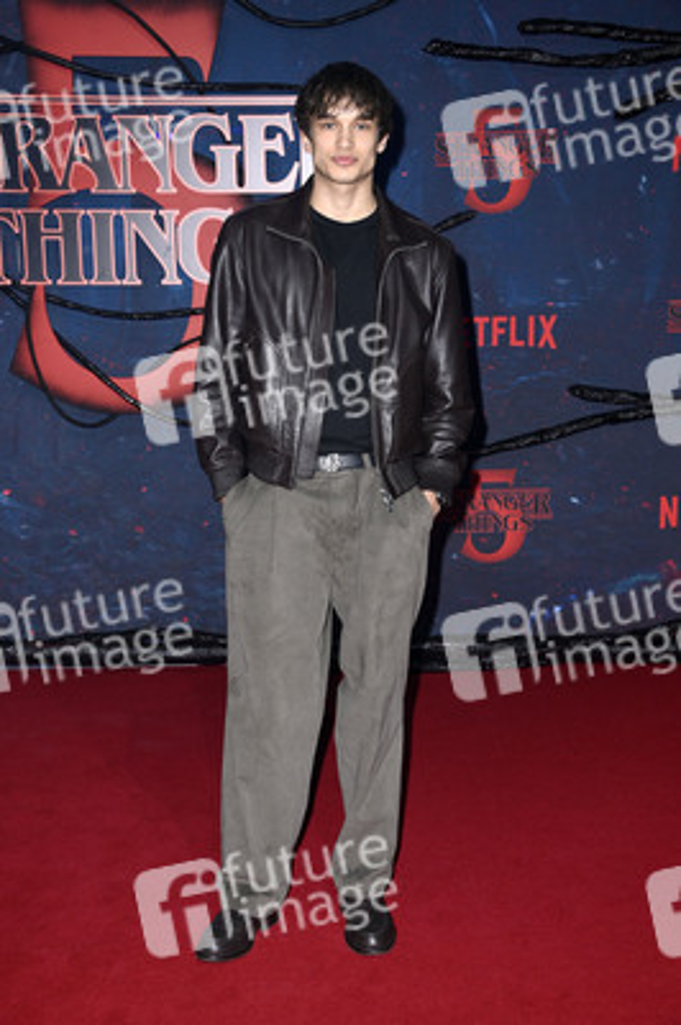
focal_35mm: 52
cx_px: 340
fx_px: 1478
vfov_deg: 38.2
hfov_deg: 25.9
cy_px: 512
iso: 500
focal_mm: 52
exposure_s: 1/200
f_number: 5.6
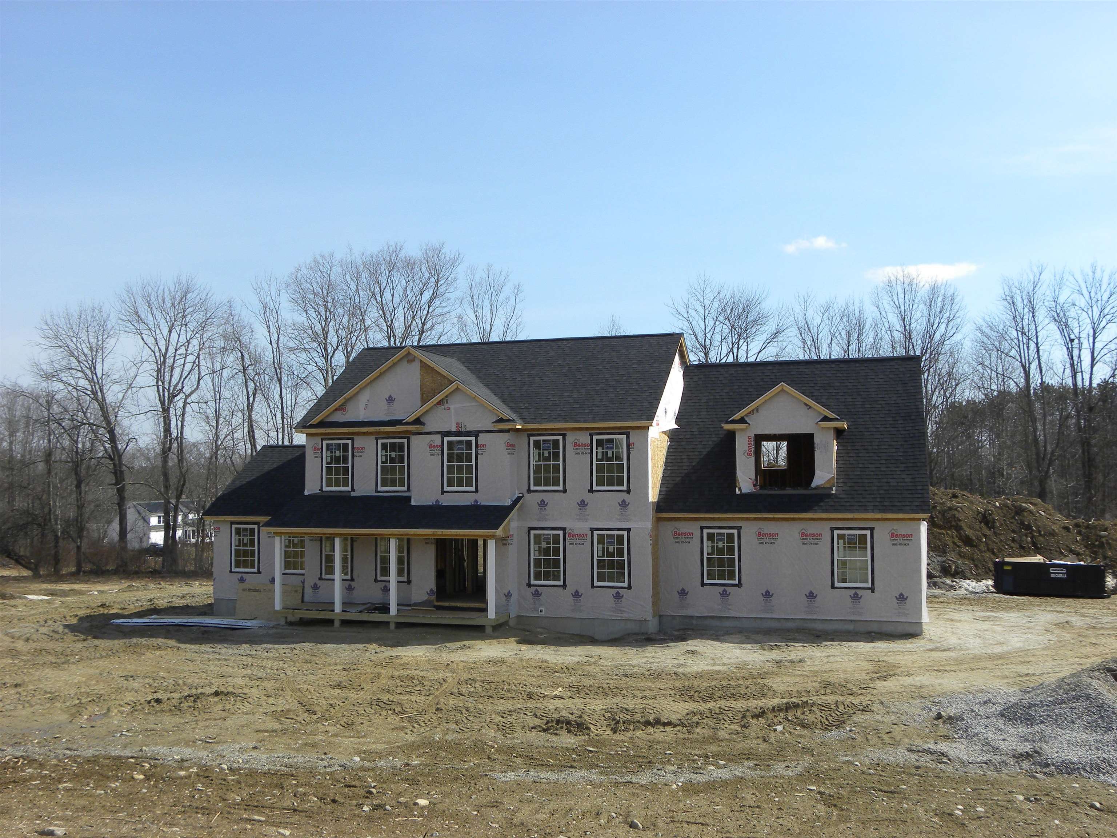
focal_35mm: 33
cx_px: 558
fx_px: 1065
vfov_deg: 42.9
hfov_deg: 55.4
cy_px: 419
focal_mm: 5.9
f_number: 5
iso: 64
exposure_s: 1/363
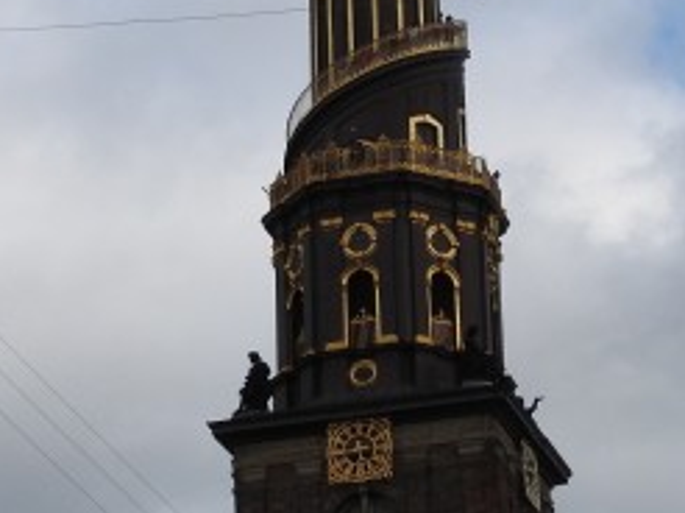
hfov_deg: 11.1
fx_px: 3539
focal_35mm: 179
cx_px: 329
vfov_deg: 8.3
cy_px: 123
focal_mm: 9.9
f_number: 4
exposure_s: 1/1000
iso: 100
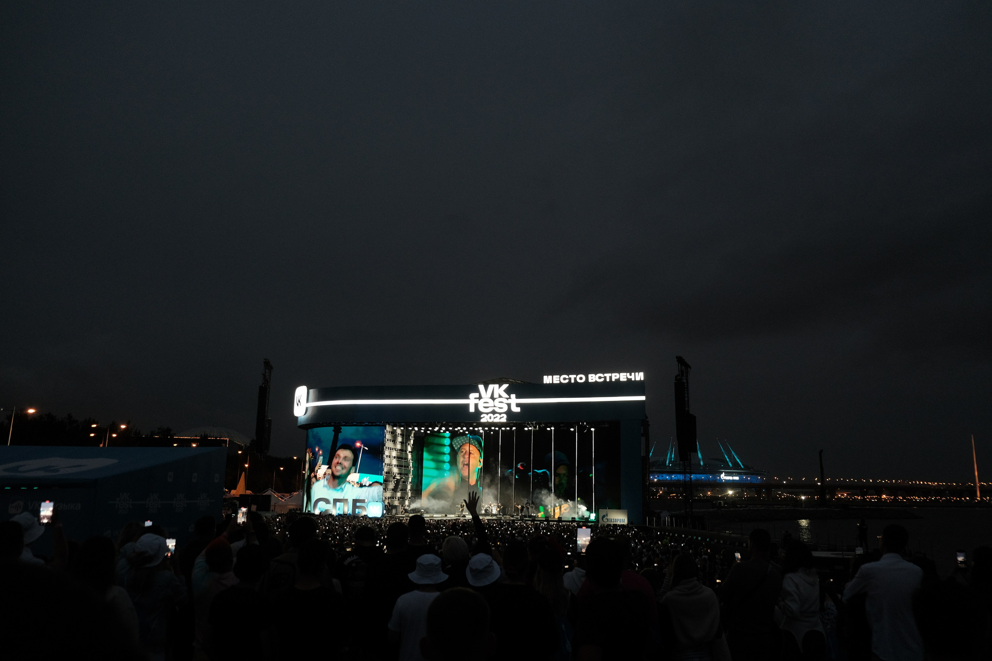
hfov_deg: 67.4
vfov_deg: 47.9
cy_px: 330
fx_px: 744
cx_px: 496
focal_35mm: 27
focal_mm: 18
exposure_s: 1/125
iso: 1000
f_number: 2.8
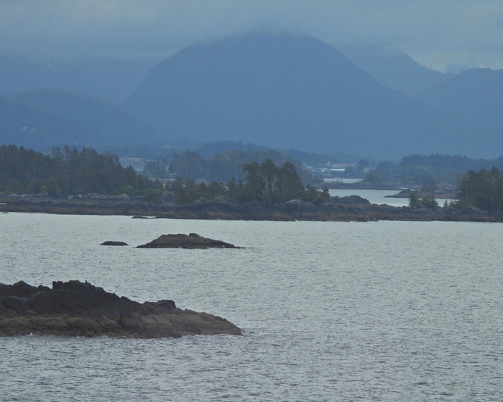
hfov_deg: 5.1
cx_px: 194
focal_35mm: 380
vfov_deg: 4.1
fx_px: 5658
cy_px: 191
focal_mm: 53.5
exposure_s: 1/250
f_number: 5
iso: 100
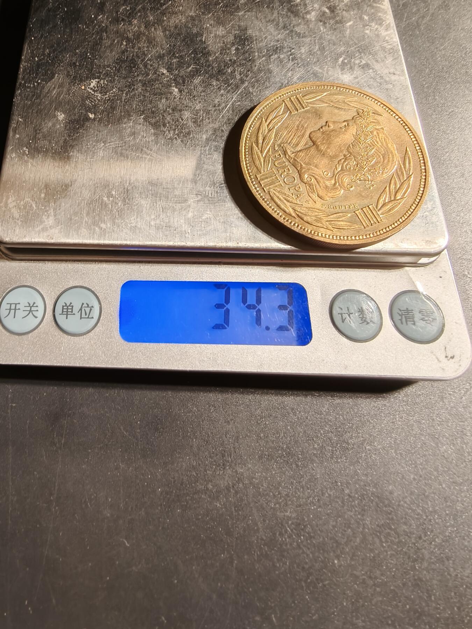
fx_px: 418
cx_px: 236
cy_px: 314
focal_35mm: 23
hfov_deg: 58.9
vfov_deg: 73.9
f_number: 2
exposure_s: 1/100
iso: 250
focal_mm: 2.32
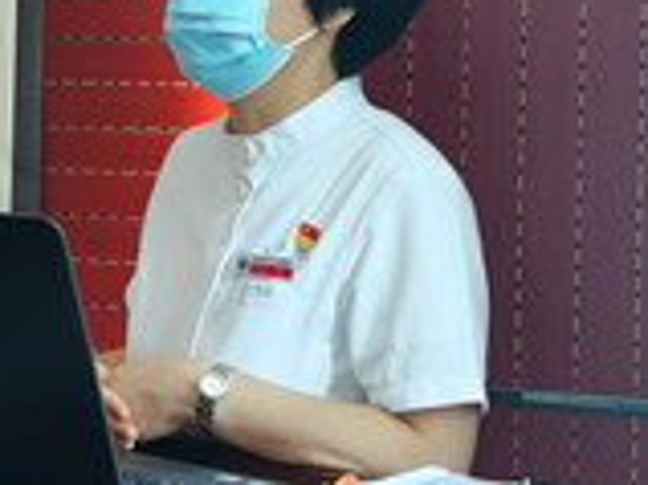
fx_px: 1908
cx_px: -224
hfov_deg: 17.9
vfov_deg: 14.4
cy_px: 82
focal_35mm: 102
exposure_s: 1/50
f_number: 1.6
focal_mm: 5.56
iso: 125
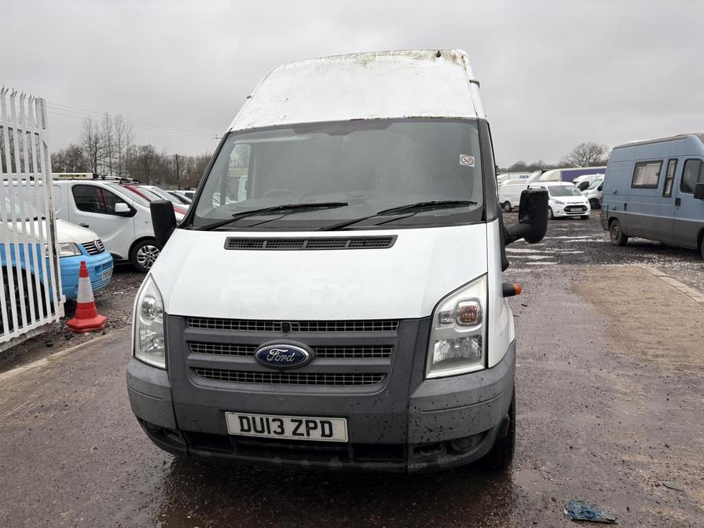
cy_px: 264
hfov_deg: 67.3
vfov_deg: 53.1
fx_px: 529
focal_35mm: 26
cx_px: 352
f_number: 1.6
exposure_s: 1/459
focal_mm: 5.96
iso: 50
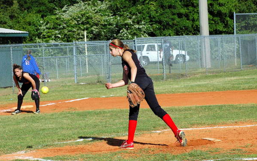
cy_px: 85
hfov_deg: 13.6
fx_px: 1079
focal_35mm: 154
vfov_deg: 8.5
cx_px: 128
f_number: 11
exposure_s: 1/2000
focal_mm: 100
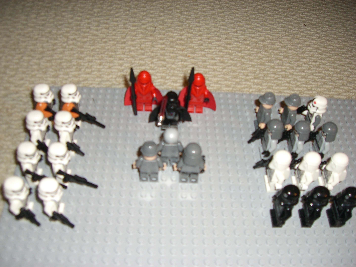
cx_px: 178
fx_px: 391
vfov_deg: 37.7
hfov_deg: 49.0
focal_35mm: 38
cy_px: 134
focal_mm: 6.2
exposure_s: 1/60
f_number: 2.7
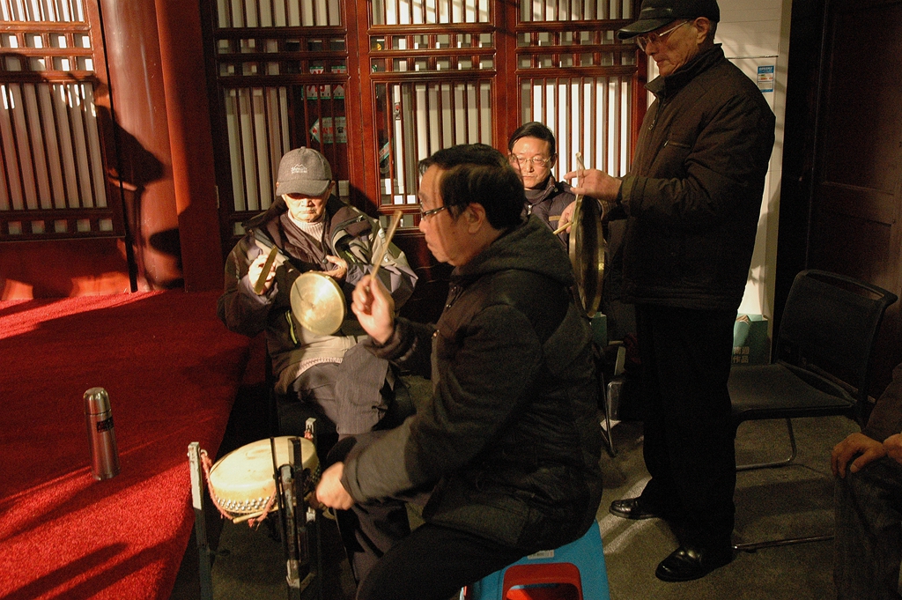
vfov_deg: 28.0
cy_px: 300
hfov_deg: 41.1
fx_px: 1202
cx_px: 451
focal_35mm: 48
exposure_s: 1/20
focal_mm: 32
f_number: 5.6
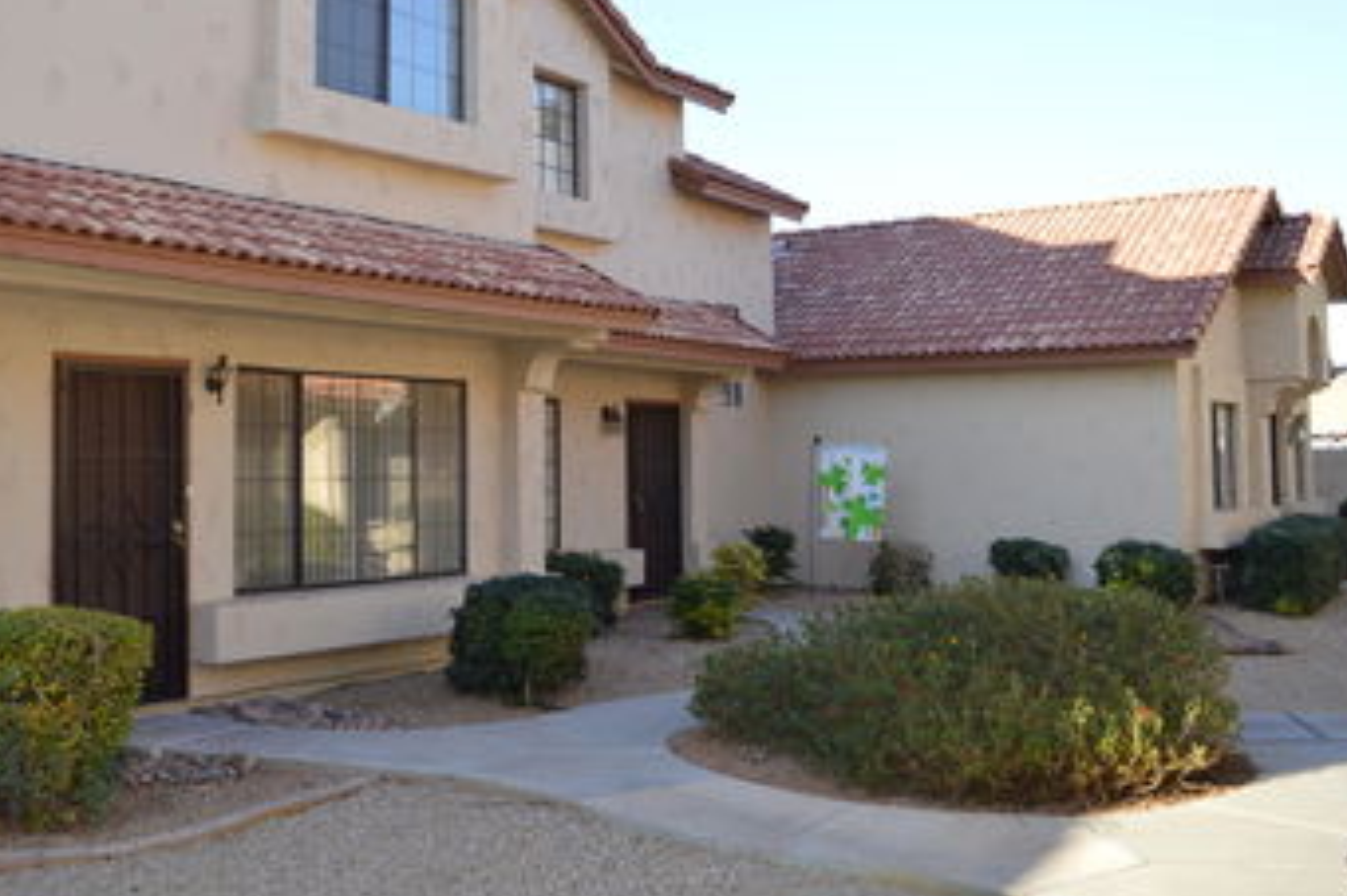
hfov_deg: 49.9
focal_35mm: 38
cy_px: 357
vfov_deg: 34.9
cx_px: 454
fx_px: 1421
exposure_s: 1/200
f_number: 4
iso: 100
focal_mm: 18
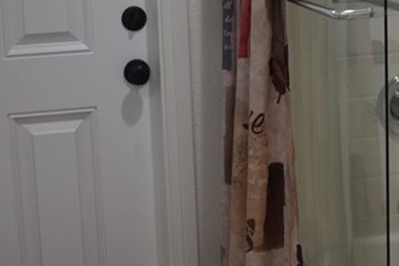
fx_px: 1031
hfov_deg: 21.8
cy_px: 80
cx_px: 264
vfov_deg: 14.7
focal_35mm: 93
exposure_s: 1/80
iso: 400
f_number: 4.5
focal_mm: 20
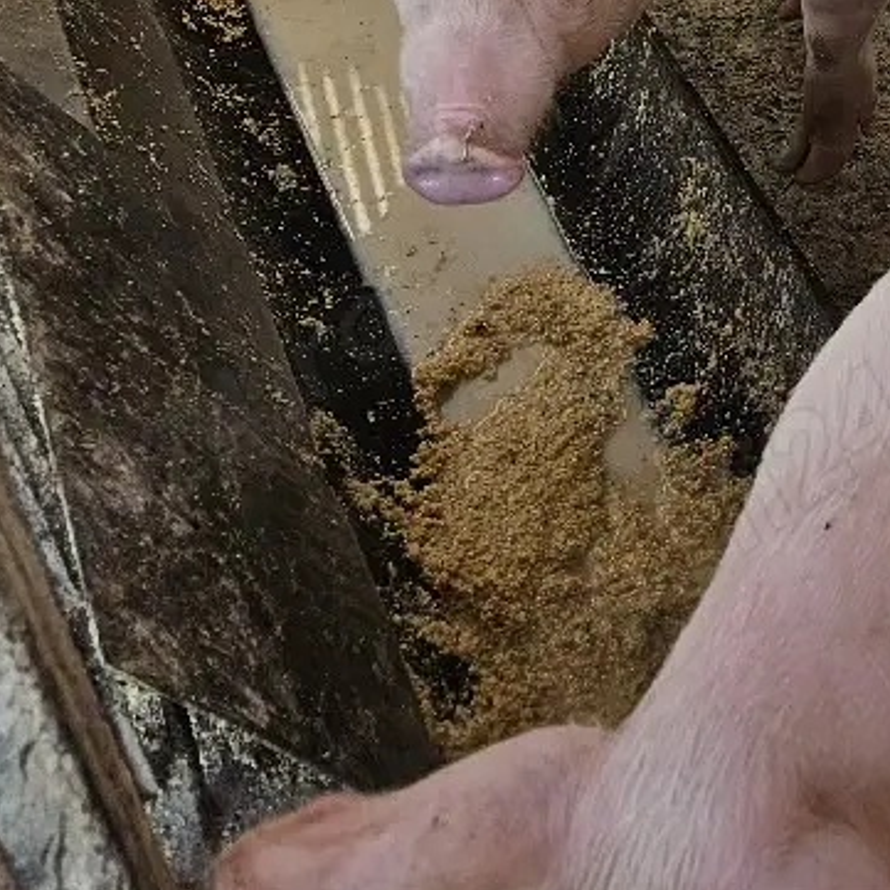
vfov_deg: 22.0
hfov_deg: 22.0
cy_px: -58
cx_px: 942
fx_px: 2182
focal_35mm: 75
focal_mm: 5.4
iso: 40
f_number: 1.8
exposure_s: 1/182
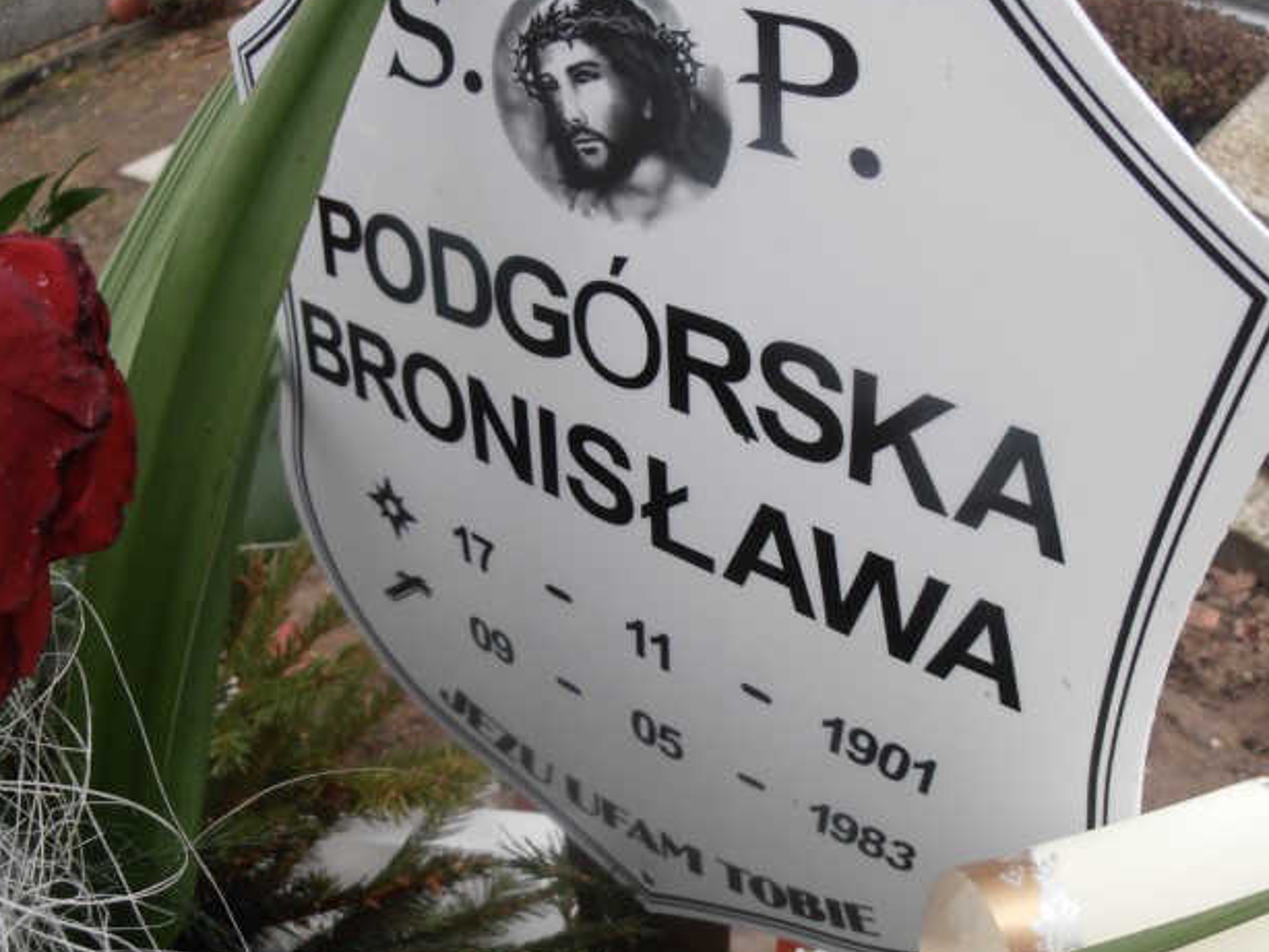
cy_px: 485
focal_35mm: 25
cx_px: 657
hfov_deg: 69.3
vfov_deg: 54.9
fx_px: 917
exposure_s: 1/80
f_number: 3
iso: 80
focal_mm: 4.2
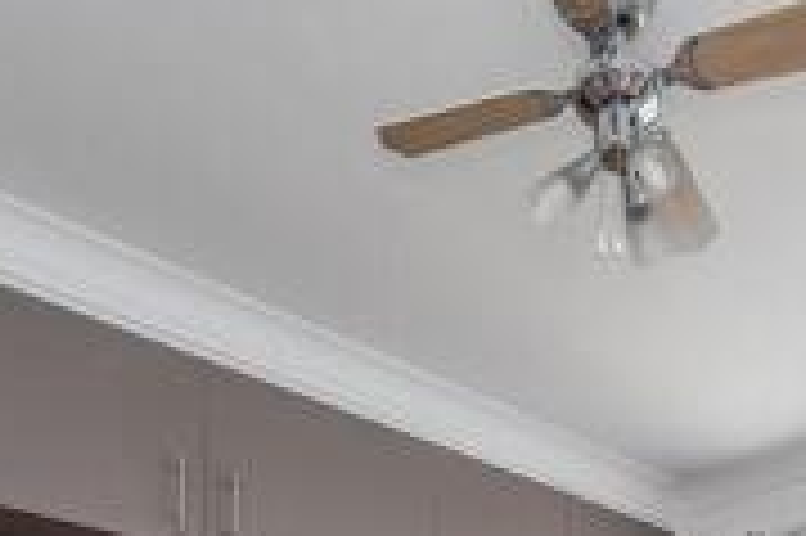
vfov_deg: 21.4
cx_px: 660
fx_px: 984
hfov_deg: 42.3
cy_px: 939
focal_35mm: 44
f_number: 9
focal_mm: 12
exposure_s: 1/40
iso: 320
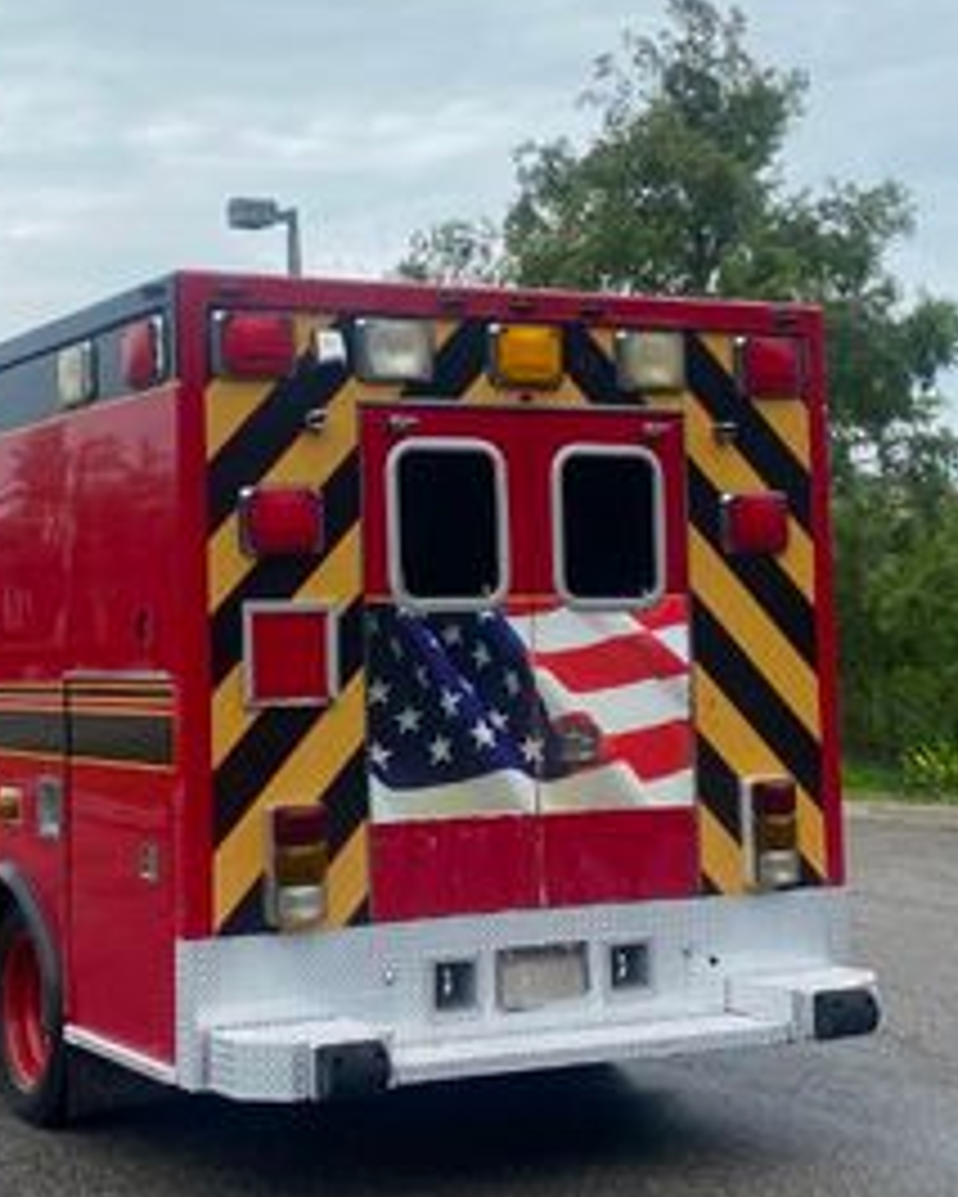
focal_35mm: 61
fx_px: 2161
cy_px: 518
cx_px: 292
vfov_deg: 30.9
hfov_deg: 24.8
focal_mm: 4.25
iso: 32
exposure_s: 1/3401
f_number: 1.8
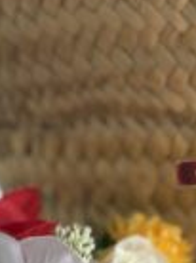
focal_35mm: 151
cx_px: 133
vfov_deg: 12.9
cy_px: 259
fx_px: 1144
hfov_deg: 9.8
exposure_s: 1/50
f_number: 1.6
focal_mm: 5.96
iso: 50
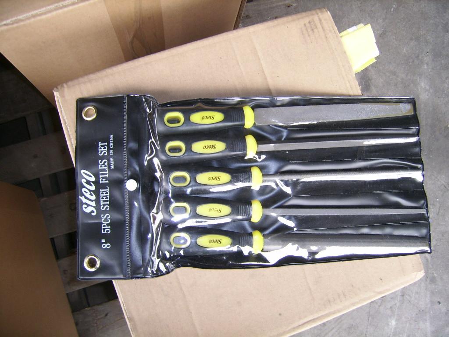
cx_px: 224
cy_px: 168
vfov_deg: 40.7
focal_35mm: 35
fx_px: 454
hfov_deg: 52.6
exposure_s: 1/9
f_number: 2.8
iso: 100
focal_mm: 5.95
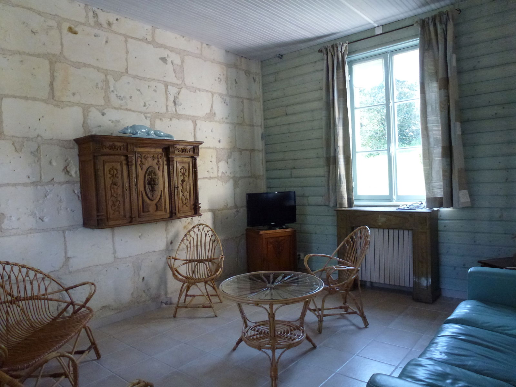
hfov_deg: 71.6
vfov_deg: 56.8
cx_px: 258
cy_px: 194
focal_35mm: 24
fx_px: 358
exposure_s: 1/60
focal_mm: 4.3
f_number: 3.3
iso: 400
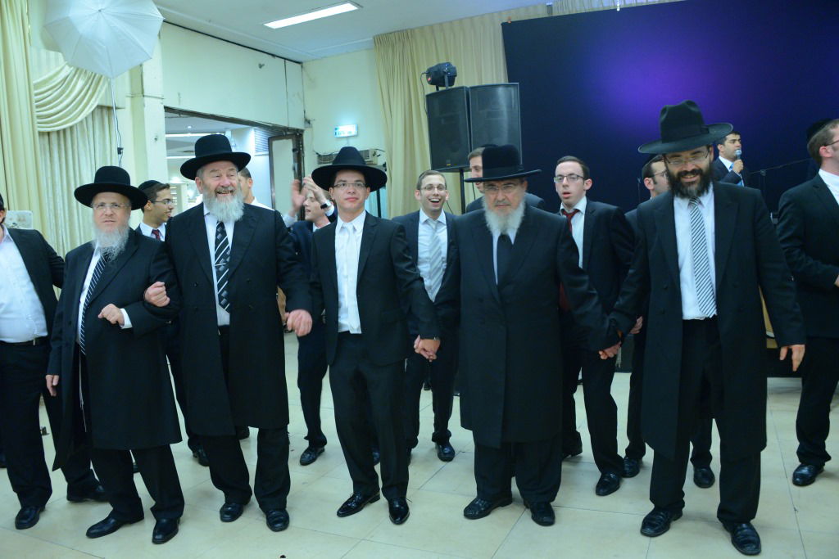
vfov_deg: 46.4
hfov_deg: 65.5
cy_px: 280
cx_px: 420
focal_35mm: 28
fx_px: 653
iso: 3200
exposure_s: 1/60
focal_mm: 28
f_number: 5
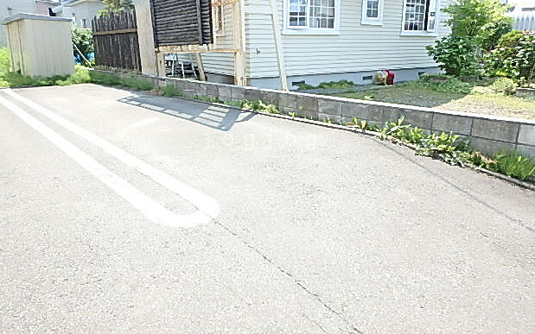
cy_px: 140
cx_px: 262
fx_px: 335
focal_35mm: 23
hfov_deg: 77.1
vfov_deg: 52.8
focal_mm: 3.7
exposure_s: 1/320
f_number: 3.5
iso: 125
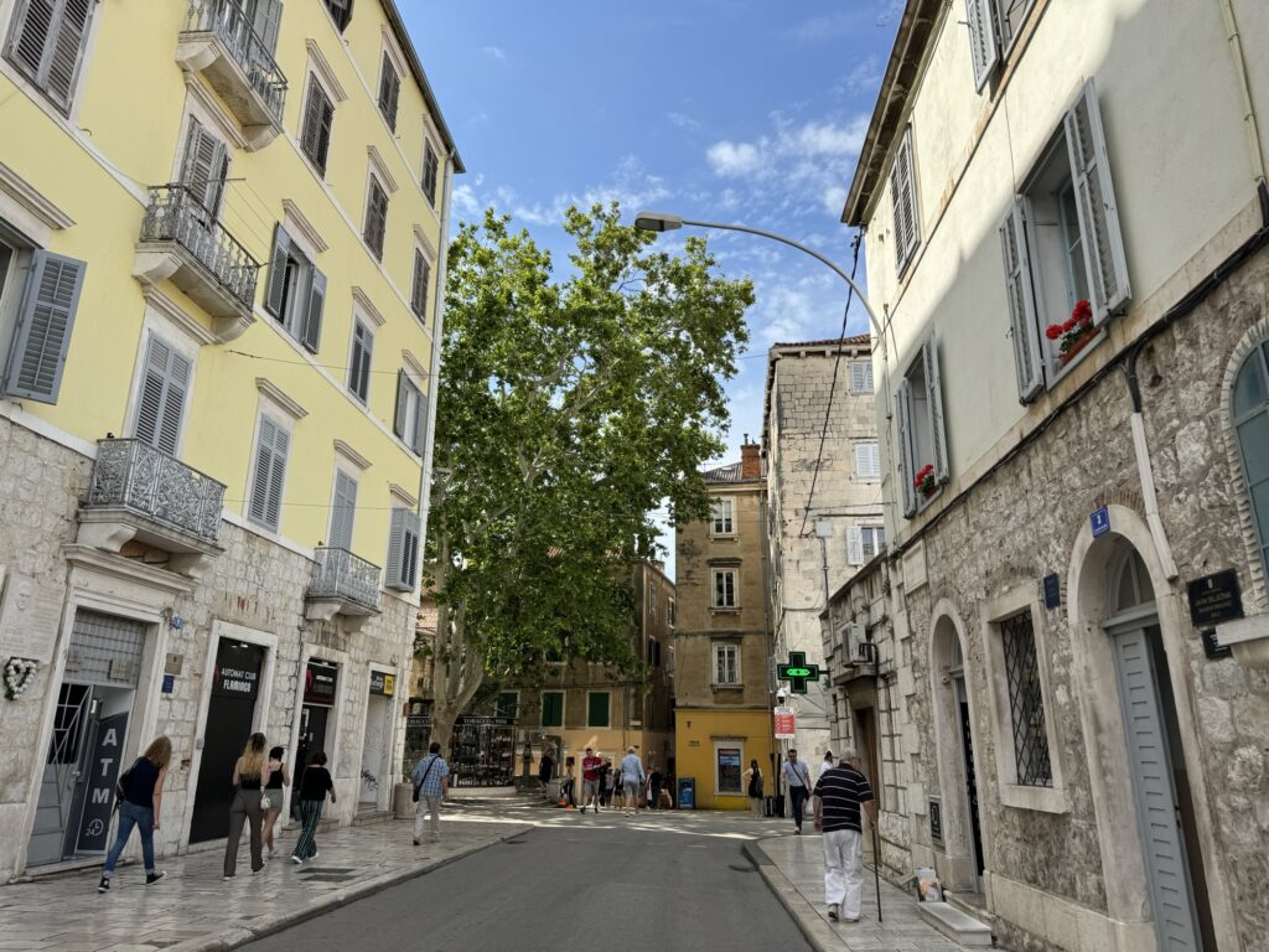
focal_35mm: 24
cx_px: 634
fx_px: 880
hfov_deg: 71.6
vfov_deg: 56.8
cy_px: 476
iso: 80
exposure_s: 1/3597
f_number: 1.78
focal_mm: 6.76
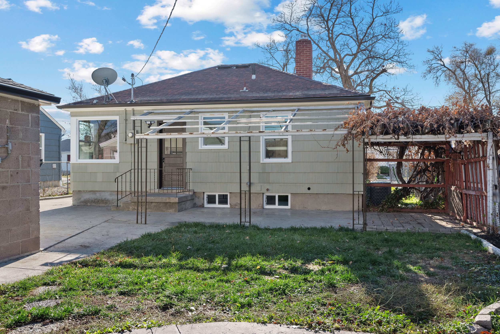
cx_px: 250
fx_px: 417
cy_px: 167
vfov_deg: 43.6
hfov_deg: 61.9
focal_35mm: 30
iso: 800
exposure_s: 1/100
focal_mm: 30
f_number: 8
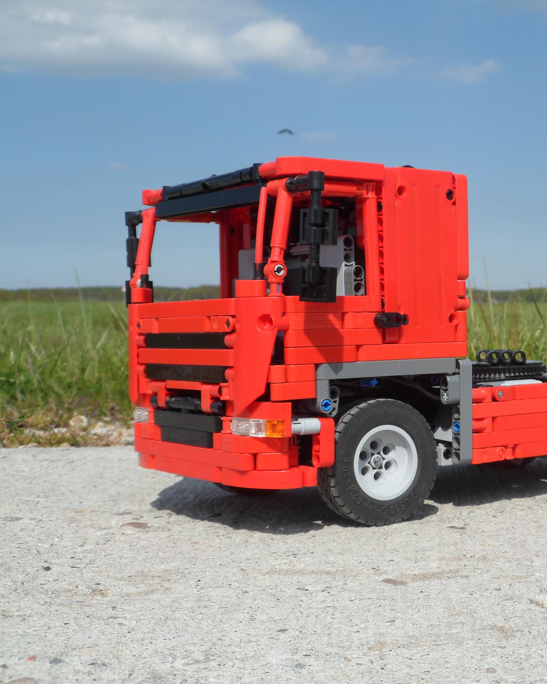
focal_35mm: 55
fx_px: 1113
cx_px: 431
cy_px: 343
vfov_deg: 34.2
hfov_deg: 27.1
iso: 80
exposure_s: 1/1000
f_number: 4
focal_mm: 6.5
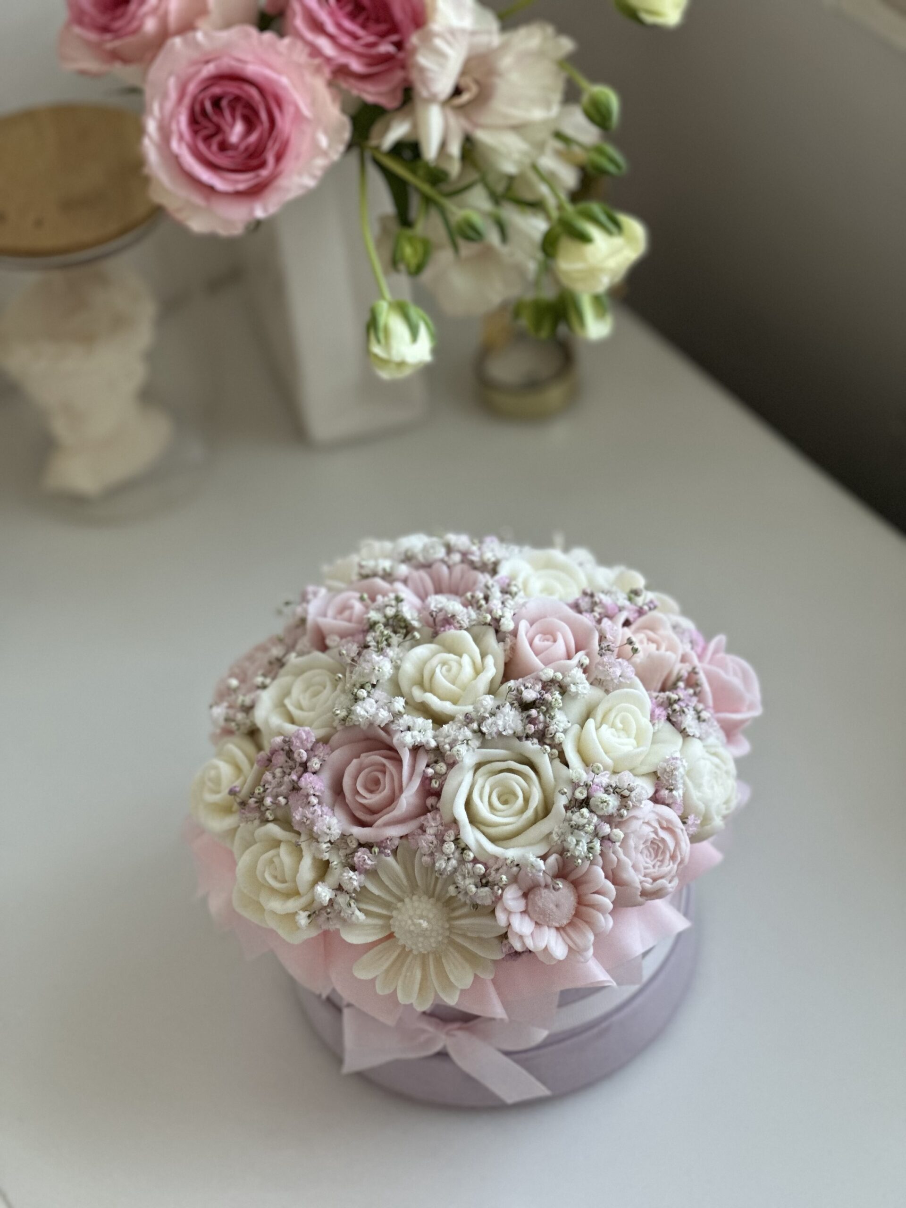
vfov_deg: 25.3
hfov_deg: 19.1
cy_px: 604
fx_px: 2687
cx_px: 453
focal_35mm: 77
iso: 250
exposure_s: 1/80
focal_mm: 9
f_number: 2.8
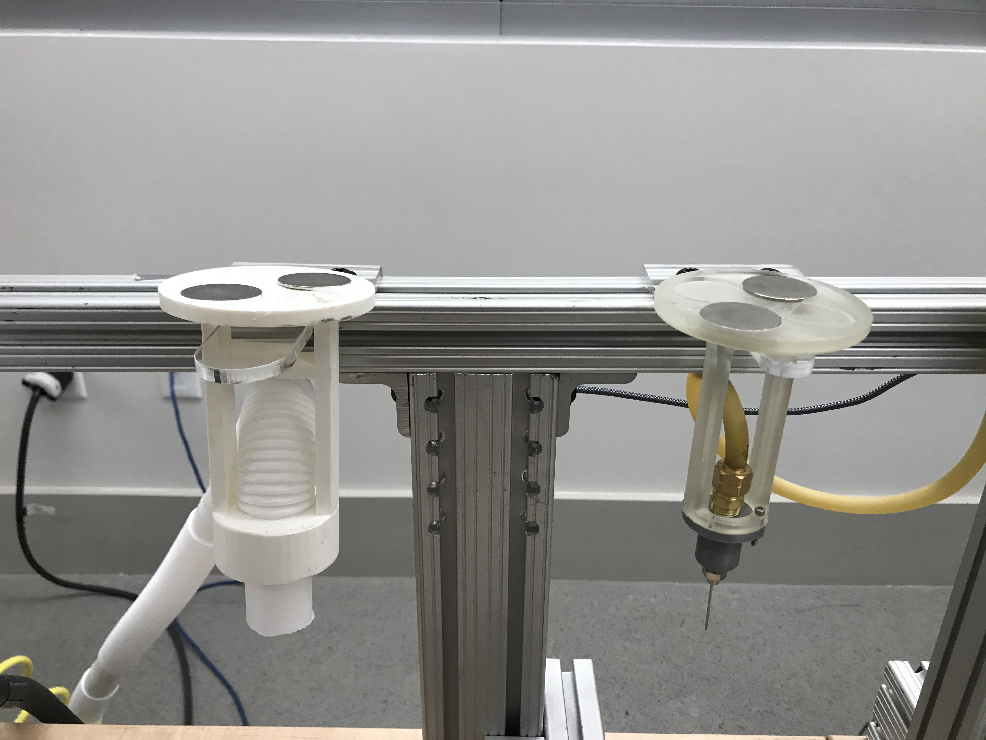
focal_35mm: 28
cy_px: 370
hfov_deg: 63.4
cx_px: 493
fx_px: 798
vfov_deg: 49.7
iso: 20
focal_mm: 3.99
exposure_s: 1/31
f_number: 1.8
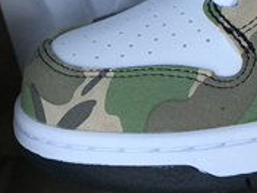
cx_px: 352
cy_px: -141
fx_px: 1788
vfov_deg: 6.1
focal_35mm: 241
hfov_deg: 8.1
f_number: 2.8
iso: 20
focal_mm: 6.6
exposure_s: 1/336
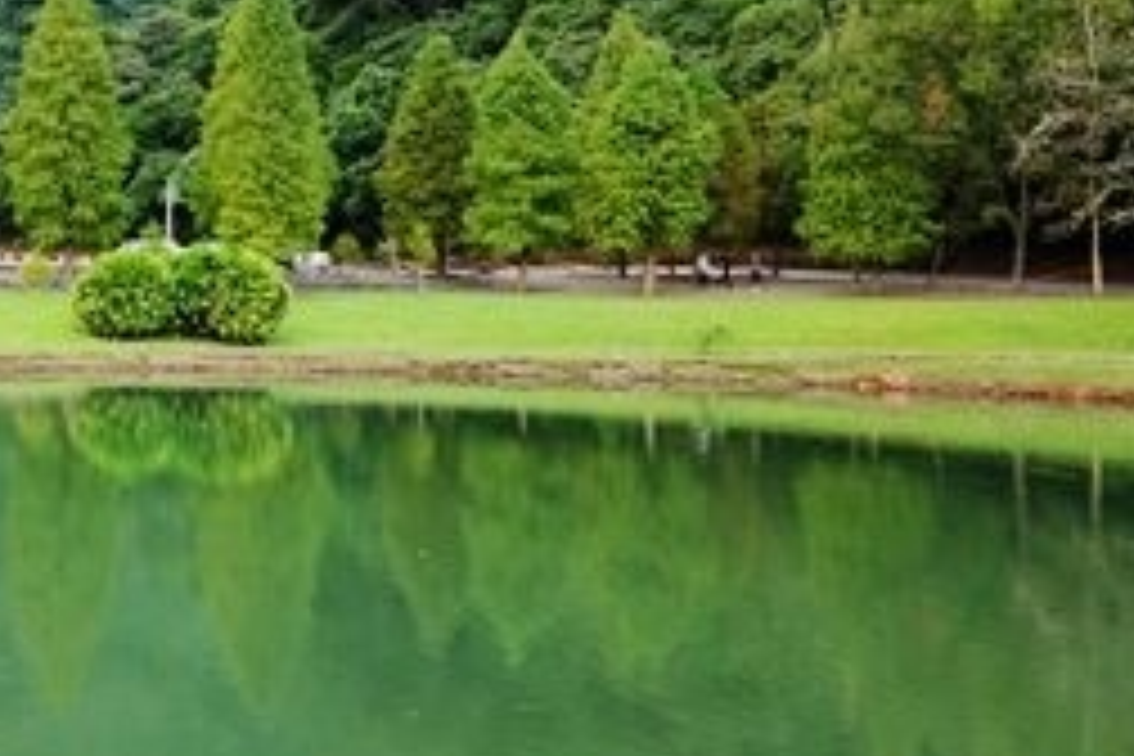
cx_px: -315
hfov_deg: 27.4
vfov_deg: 21.8
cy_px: 214
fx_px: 1953
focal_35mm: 62
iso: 125
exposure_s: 1/80
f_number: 2.8
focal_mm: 9
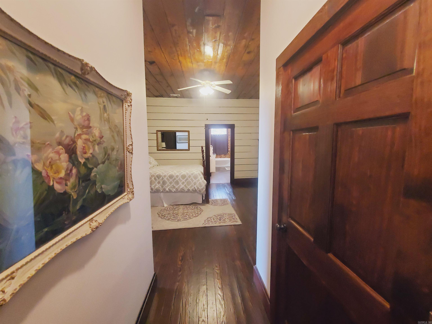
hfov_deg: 106.2
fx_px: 162
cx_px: 216
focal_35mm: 13
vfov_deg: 89.9
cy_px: 162
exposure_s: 1/30
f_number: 2.2
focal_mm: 1.8
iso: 640
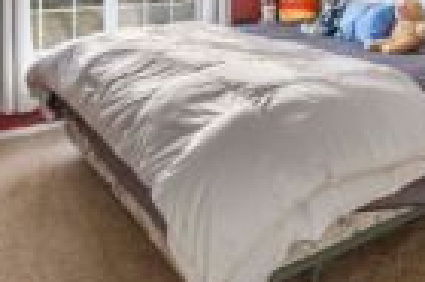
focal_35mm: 40
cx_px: 298
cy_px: -47
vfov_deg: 29.2
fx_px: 472
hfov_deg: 47.4
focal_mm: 14
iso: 1000
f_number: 6.7
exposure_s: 1/30
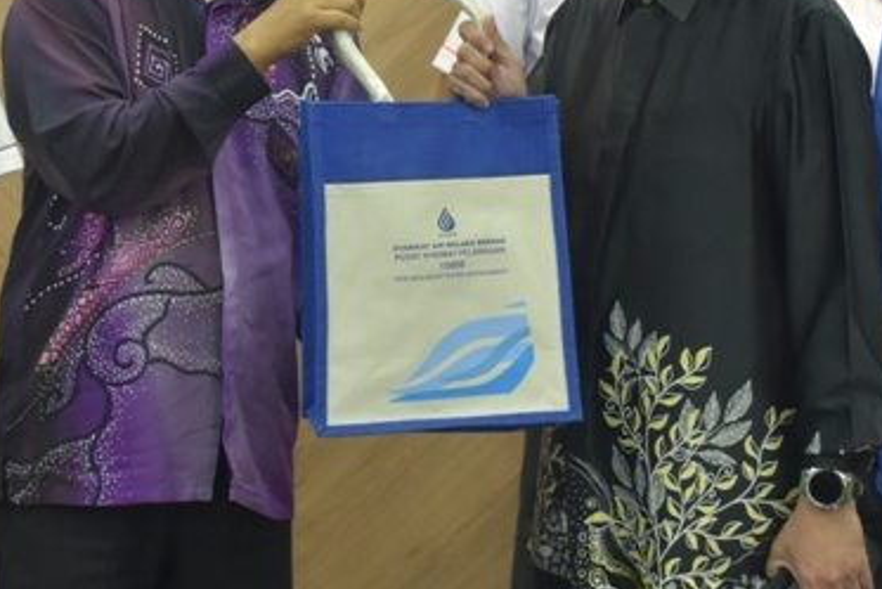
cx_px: 404
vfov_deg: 12.7
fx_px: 2622
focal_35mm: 107
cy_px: 110
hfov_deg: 19.1
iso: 800
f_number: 4
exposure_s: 1/80
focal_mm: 26
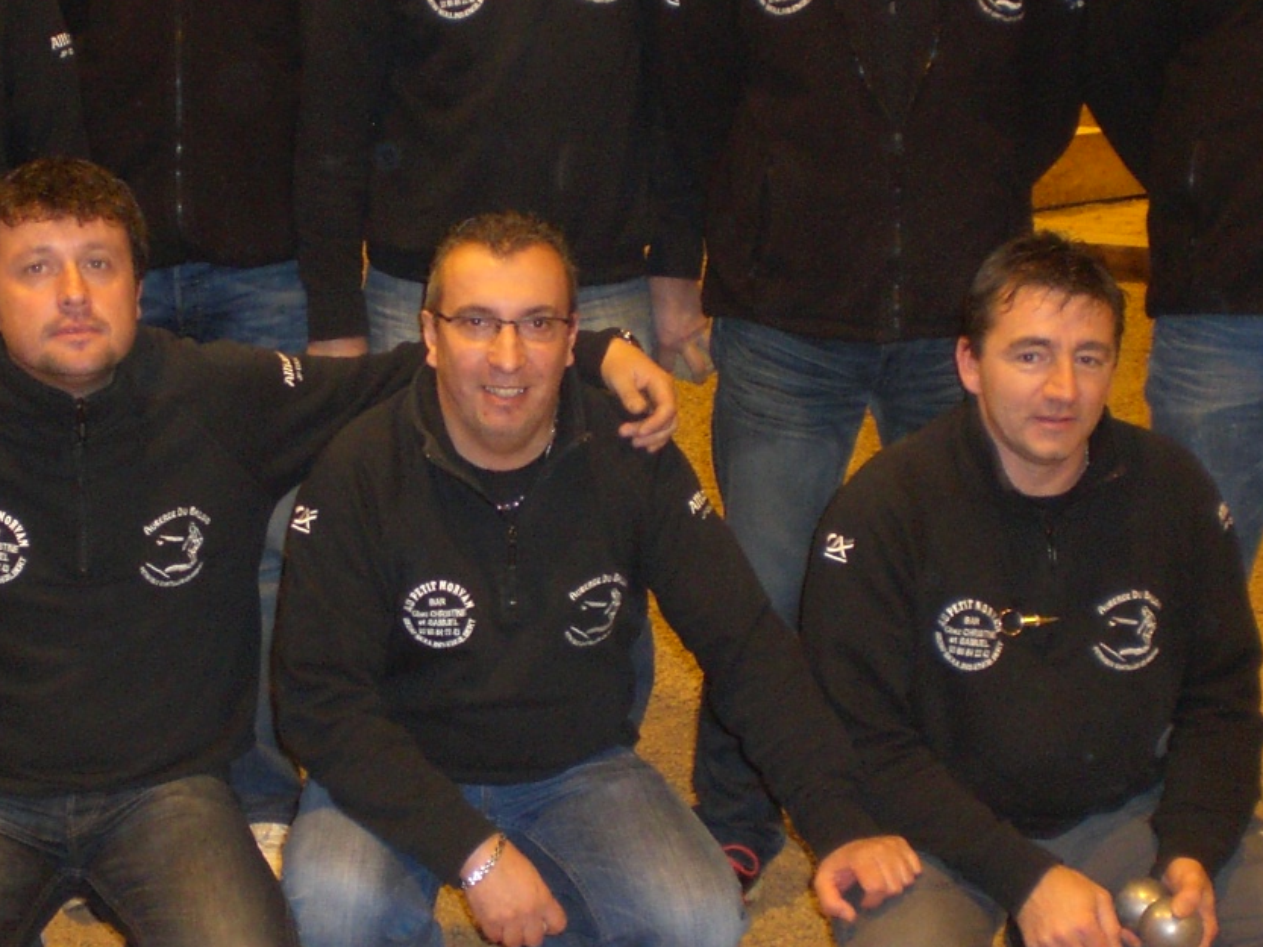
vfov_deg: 20.1
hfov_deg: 26.5
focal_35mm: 73
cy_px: 377
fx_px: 2664
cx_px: 422
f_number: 3.1
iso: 200
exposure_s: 1/60
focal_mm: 6.3
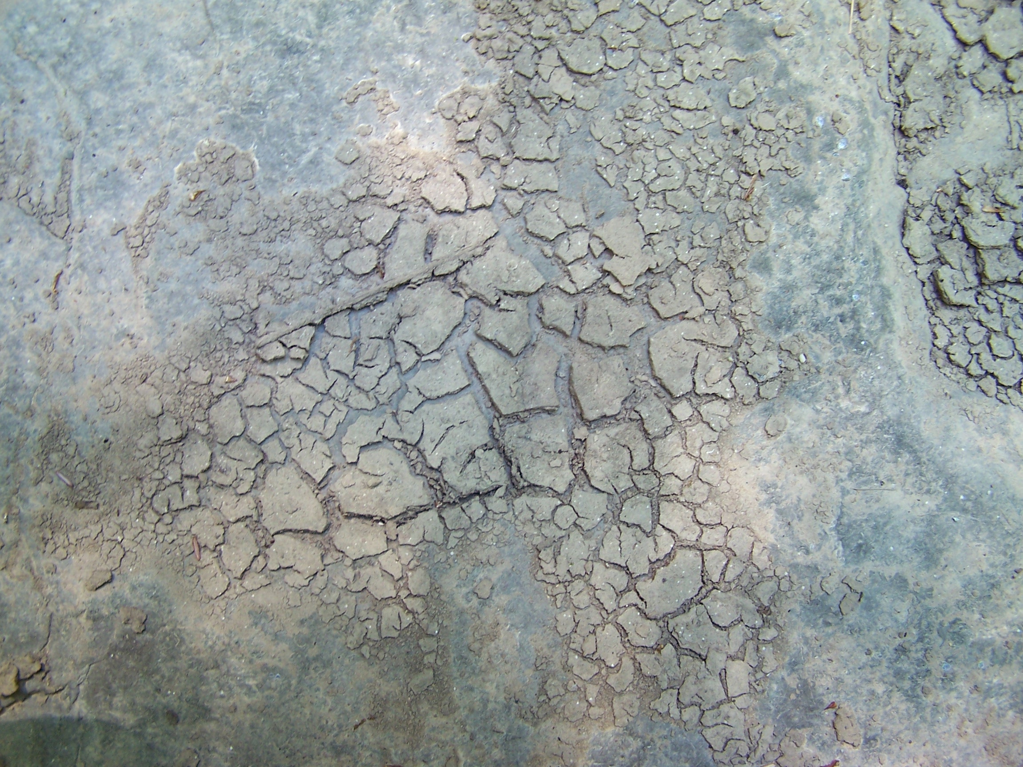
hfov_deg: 49.0
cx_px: 512
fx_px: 1123
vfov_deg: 37.7
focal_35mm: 38
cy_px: 384
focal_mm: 6.3
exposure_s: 1/30
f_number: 2.8
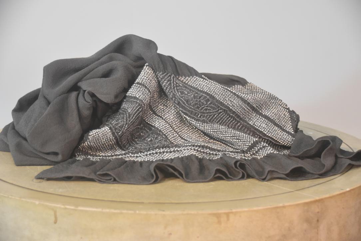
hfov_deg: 21.9
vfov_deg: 14.7
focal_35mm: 93
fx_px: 933
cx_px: 180
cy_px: 120
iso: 1250
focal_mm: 62
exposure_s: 1/60
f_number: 5
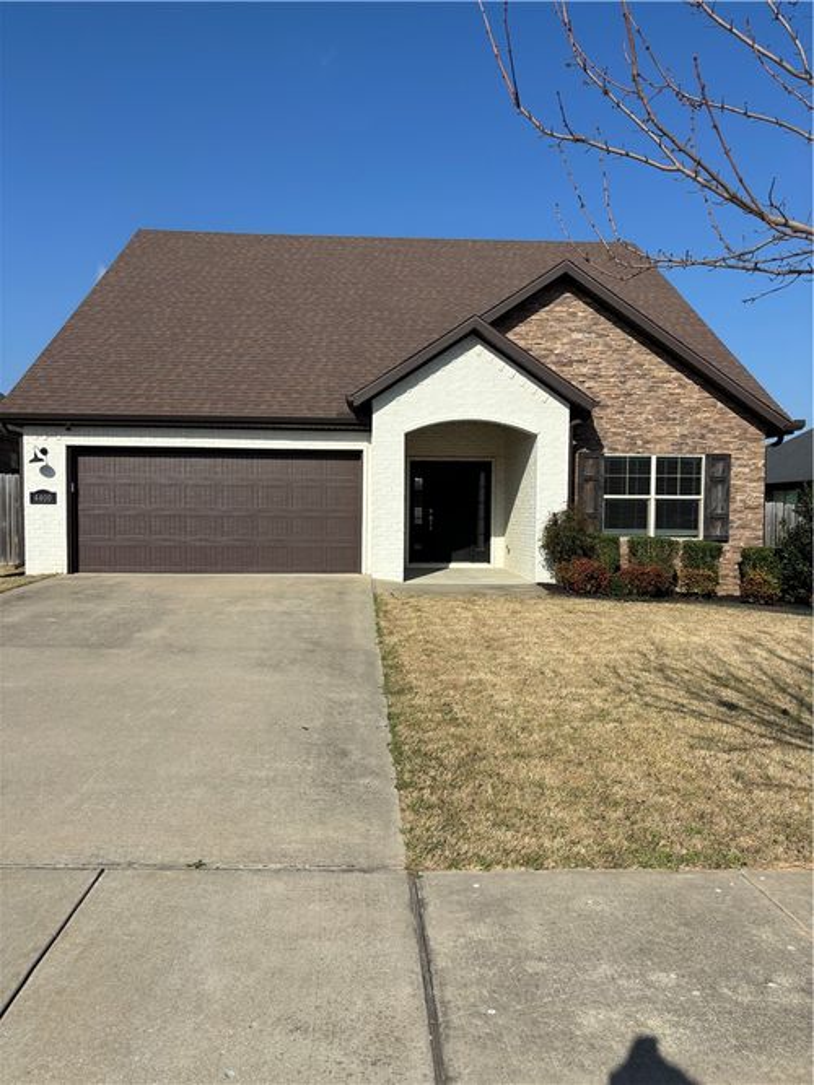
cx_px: 407
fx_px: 815
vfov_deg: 67.3
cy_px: 542
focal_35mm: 26
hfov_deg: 53.0
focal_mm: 5.96
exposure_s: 1/4854
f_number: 1.6
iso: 50
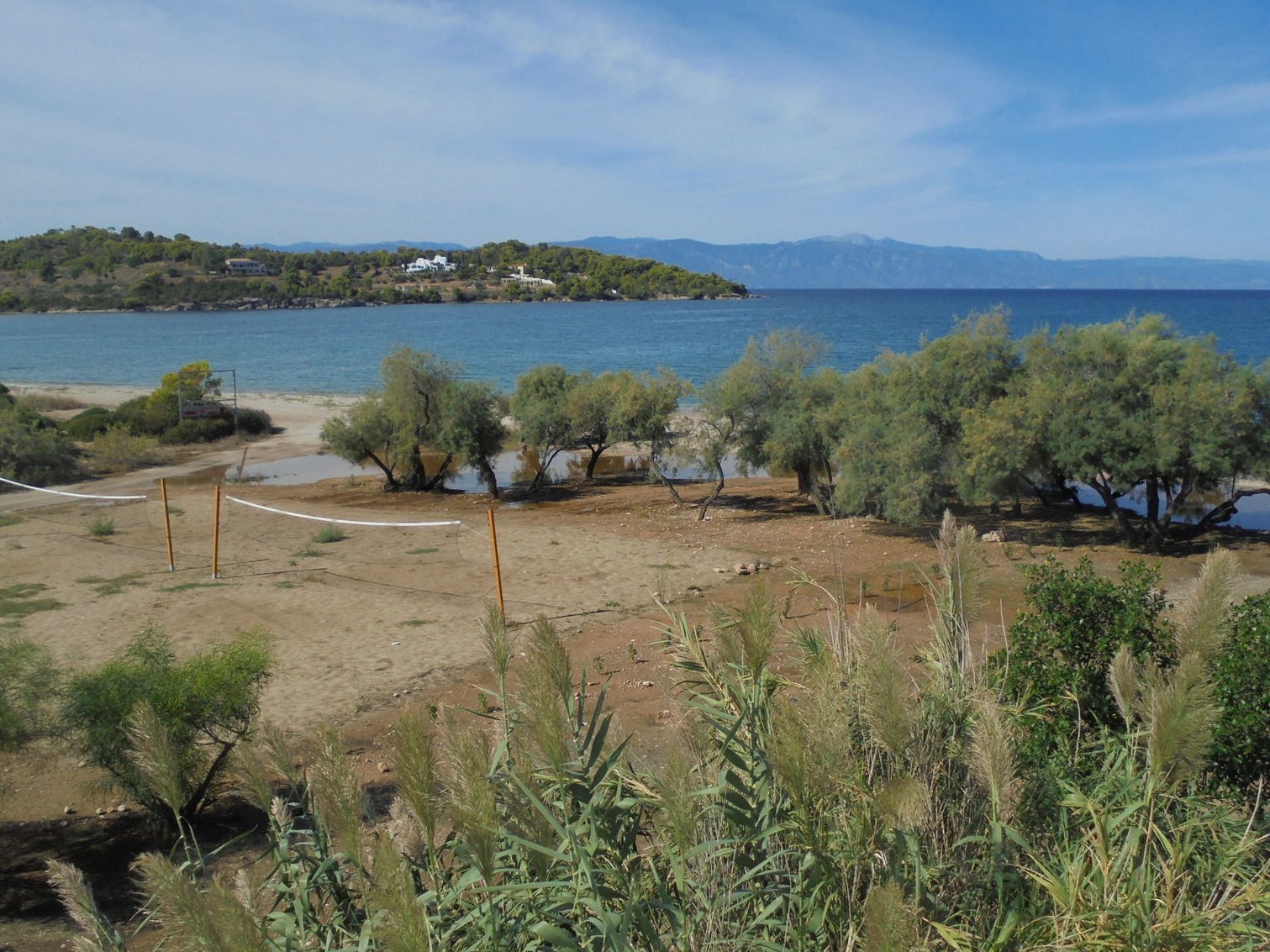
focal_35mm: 36
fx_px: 1321
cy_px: 480
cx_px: 645
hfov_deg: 51.4
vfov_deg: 39.7
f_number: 12.5
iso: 100
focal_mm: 6.1
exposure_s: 1/160
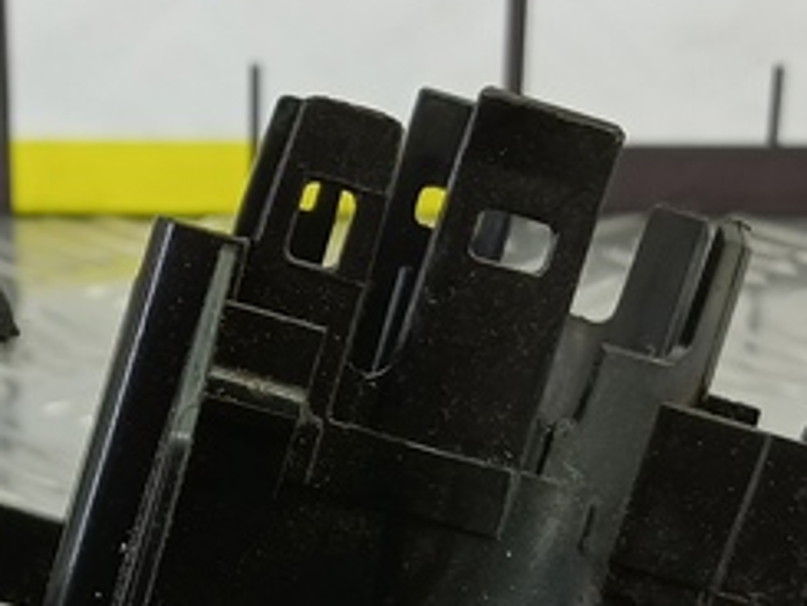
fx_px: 2239
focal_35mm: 96
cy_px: 636
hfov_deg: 20.2
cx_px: 165
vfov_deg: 15.1
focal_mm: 4.11
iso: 153
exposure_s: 1/50
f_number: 1.6
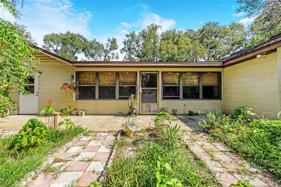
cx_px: 140
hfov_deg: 95.0
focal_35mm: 16
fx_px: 129
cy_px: 94
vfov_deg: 72.0
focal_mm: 11
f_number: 9
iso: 250
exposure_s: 1/4000
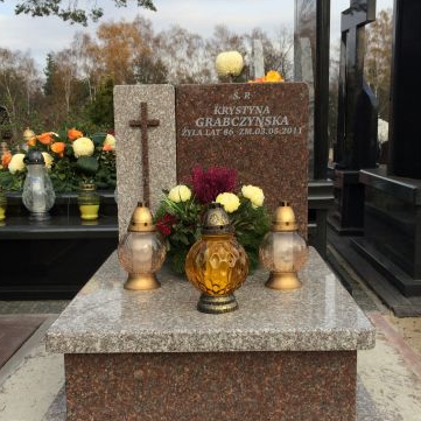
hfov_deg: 36.1
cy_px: 244
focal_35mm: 47
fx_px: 647
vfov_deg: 36.0
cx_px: 208
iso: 32
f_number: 2.2
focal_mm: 4.12
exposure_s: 1/746
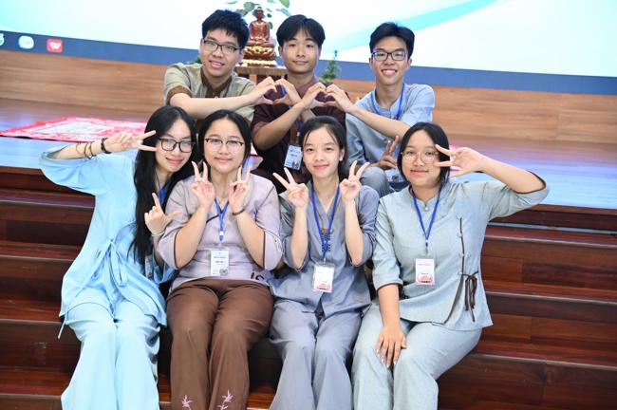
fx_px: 1113
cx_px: 308
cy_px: 205
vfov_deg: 20.9
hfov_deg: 31.0
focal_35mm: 65
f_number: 4
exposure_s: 1/250
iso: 4000
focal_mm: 65
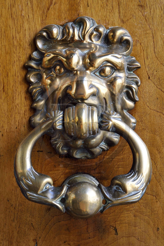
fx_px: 410
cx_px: 82
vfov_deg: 33.4
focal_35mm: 60
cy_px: 123
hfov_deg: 22.6
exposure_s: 1/60
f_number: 13
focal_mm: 60
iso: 800
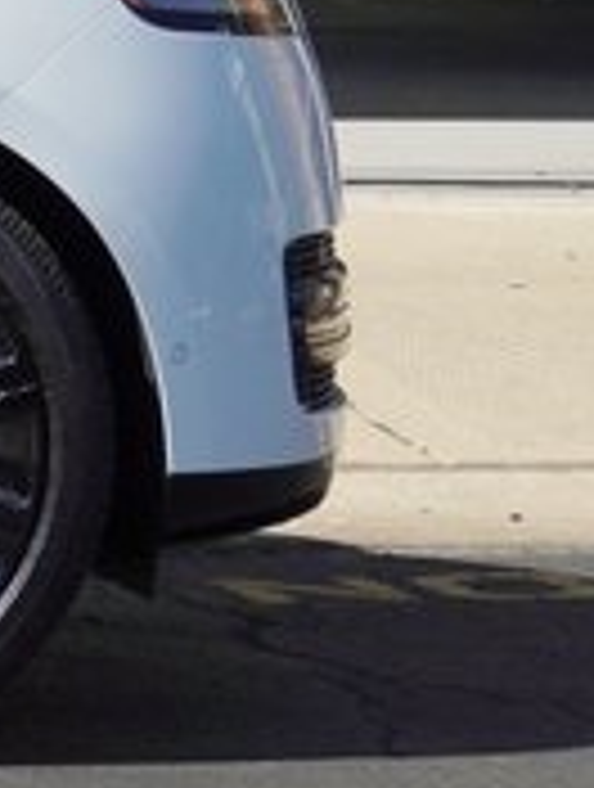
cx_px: -1624
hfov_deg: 4.2
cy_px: -52
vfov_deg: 5.9
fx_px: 7660
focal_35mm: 336
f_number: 8
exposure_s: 1/500
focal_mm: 40
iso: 100
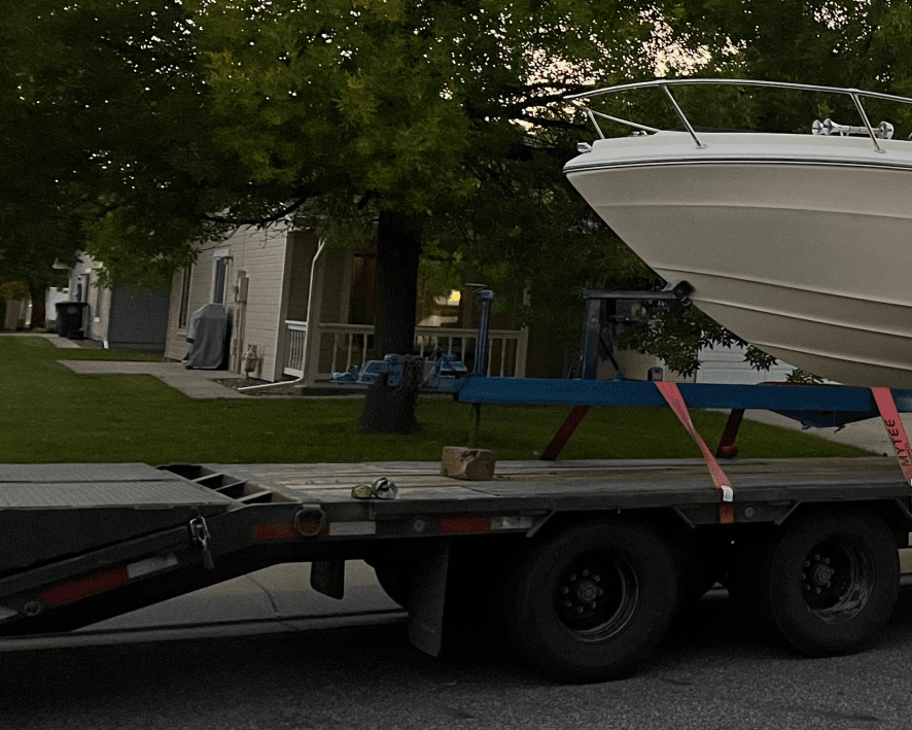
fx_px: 1485
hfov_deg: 31.0
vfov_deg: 27.3
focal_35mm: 55
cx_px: 961
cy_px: 196
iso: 400
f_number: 1.5
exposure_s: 1/60
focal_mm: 5.7
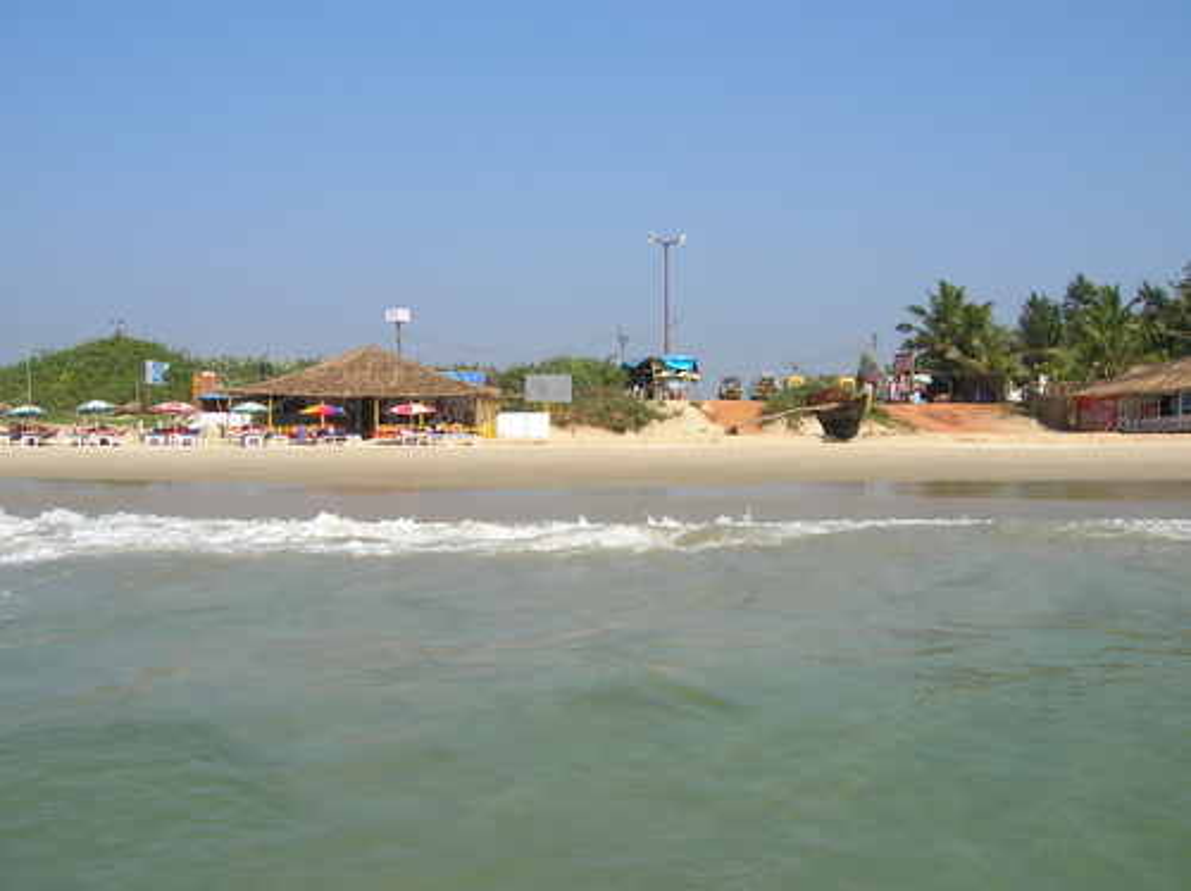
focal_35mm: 34
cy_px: 446
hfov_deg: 54.0
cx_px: 596
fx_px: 1169
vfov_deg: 41.7
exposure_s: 1/406
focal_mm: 5.7
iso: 50
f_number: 4.9
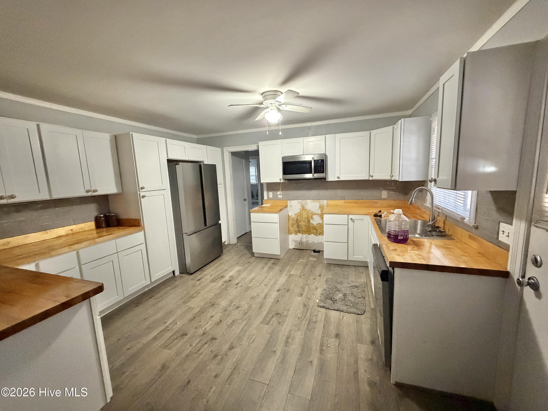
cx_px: 274
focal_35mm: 14
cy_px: 206
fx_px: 222
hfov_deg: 102.1
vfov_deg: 85.7
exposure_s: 1/60
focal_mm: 2.22
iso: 1250
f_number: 2.2
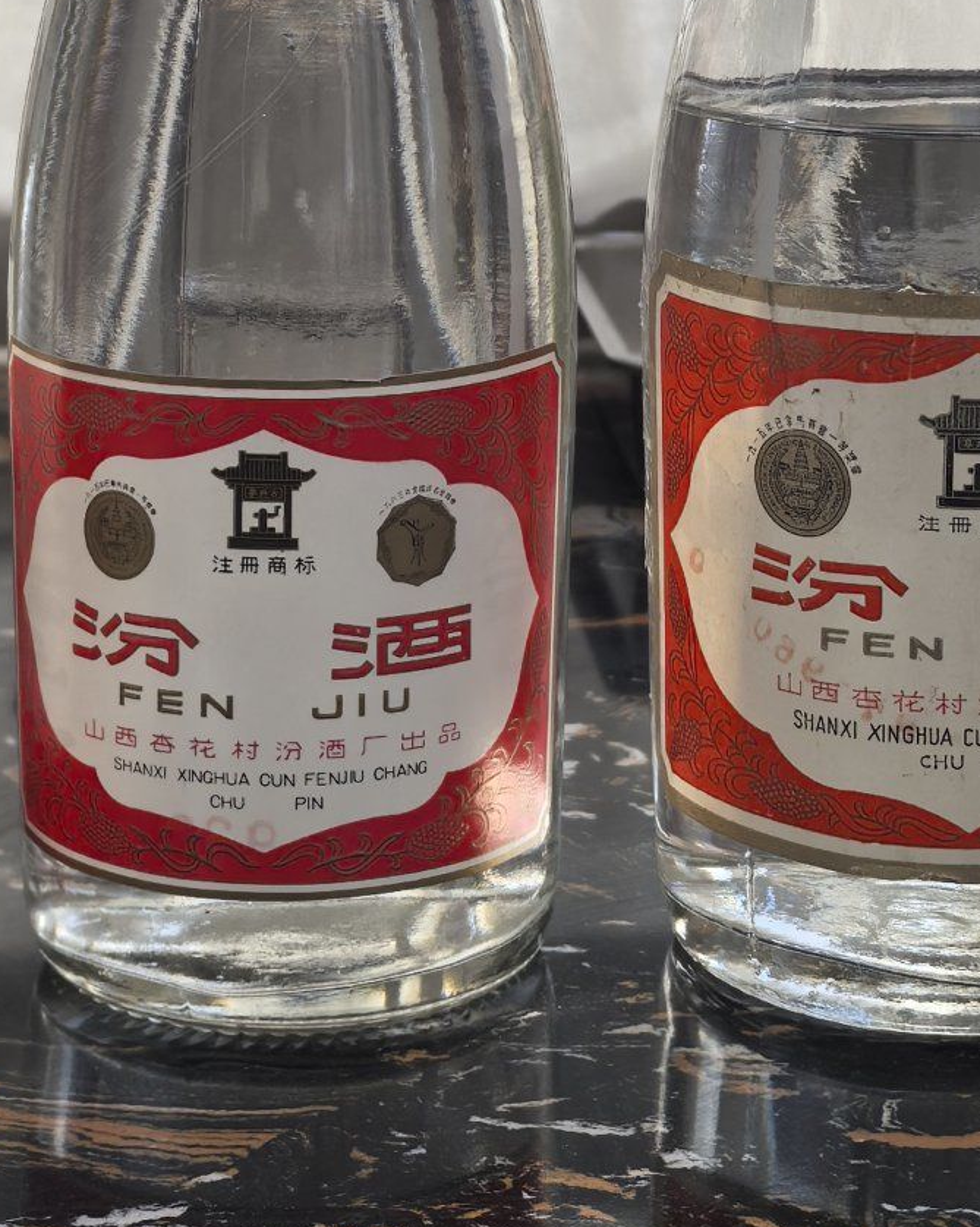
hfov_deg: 17.8
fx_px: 3120
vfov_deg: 21.7
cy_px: 105
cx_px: 428
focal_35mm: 86
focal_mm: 5.75
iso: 50
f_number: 2
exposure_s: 1/333
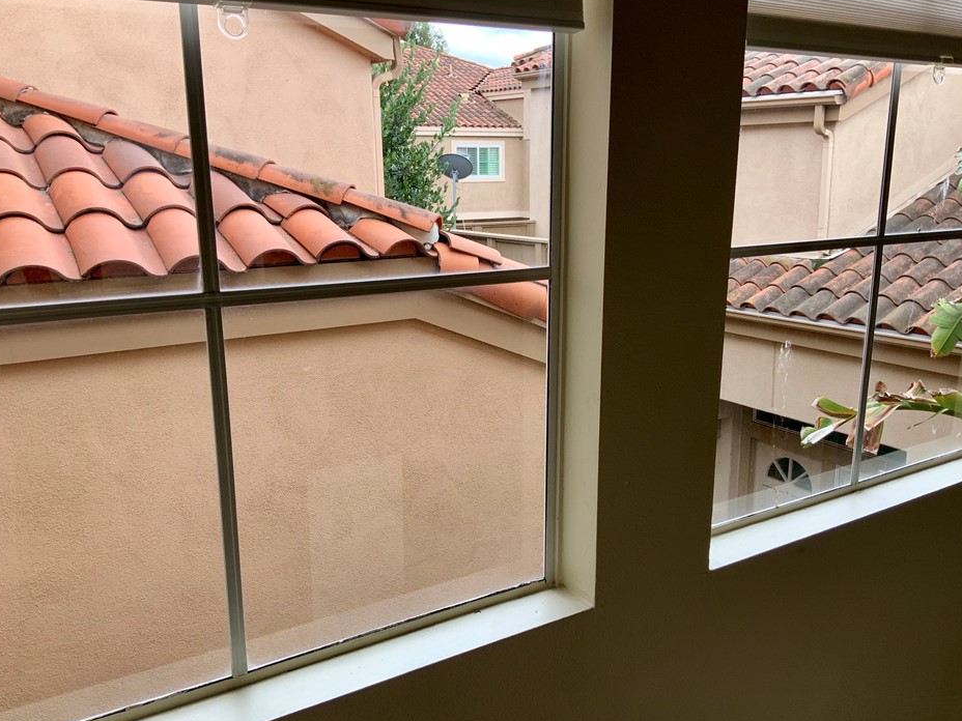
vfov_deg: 44.1
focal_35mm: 32
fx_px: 889
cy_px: 382
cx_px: 489
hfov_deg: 56.8
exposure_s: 1/221
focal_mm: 3
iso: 16
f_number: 1.8
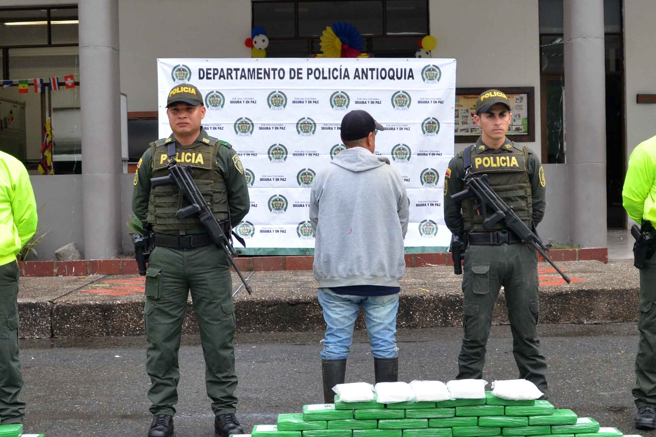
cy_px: 215
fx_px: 1093
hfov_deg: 33.4
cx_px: 355
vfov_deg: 22.6
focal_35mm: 60
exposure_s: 1/250
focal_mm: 20
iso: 1000
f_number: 8
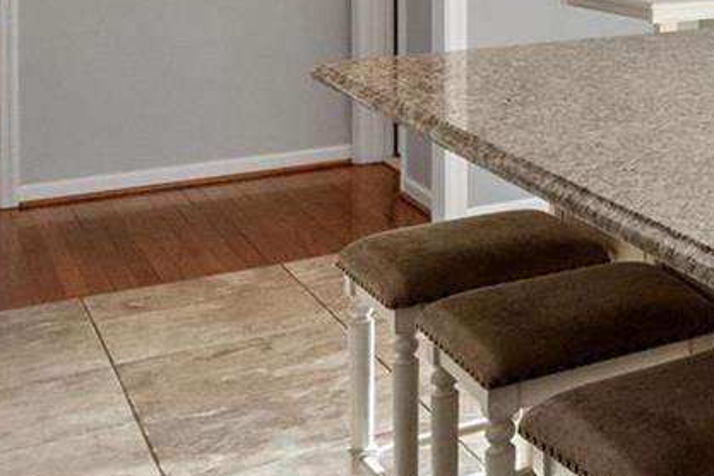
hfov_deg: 20.4
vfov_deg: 18.3
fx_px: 1368
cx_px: 1300
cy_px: -147
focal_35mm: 69
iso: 400
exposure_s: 1/30
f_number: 8
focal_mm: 9
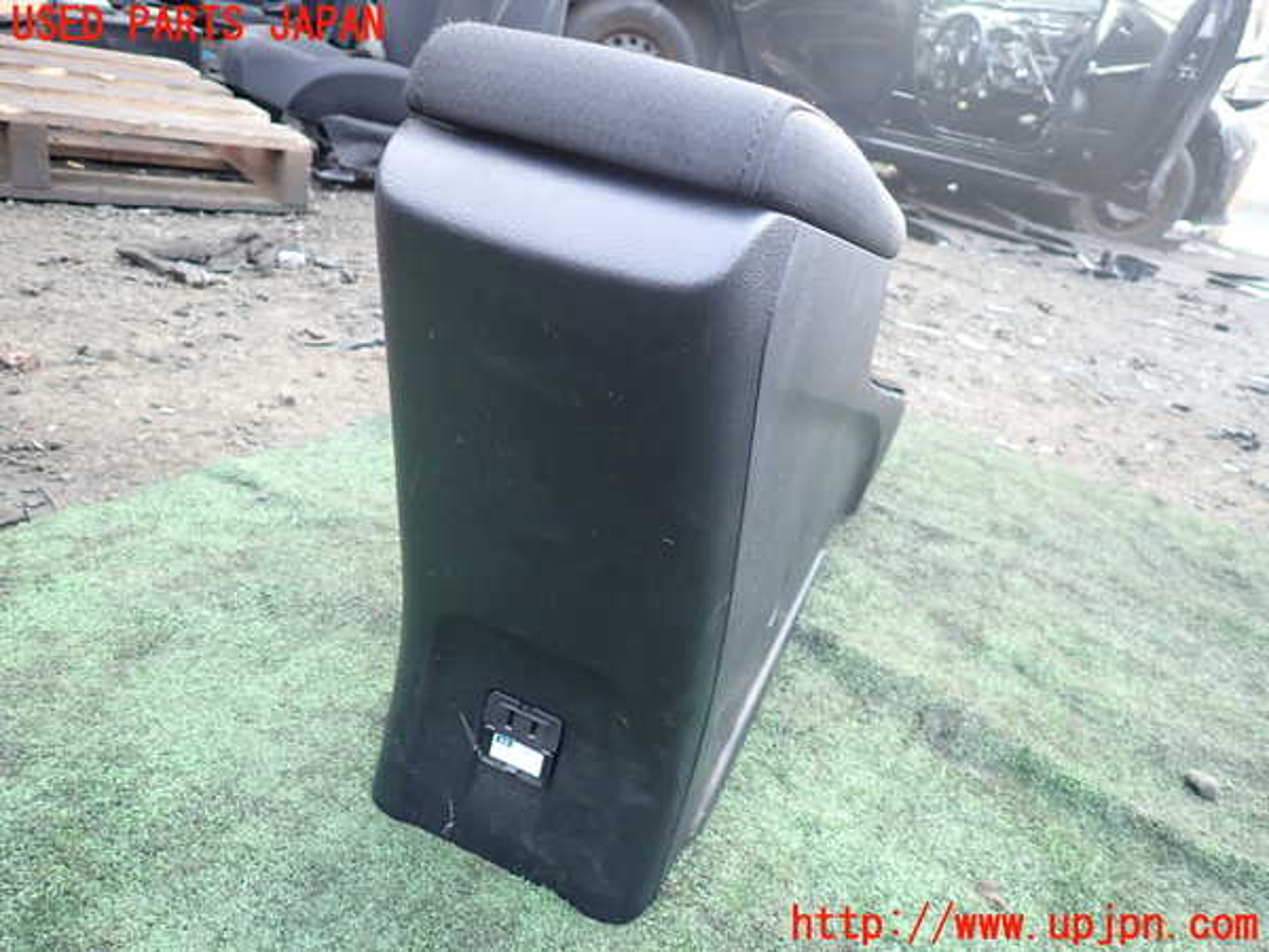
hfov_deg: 69.4
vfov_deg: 54.9
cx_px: 634
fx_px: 916
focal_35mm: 25
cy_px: 476
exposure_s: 1/60
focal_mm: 4.5
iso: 125
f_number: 2
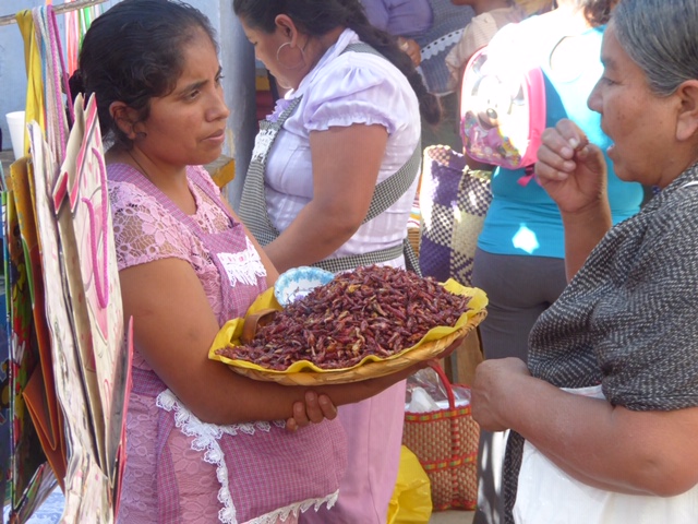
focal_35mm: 79
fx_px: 1593
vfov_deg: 18.7
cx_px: 349
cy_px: 262
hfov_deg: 24.7
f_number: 4.6
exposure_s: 1/125
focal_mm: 13.2
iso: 250
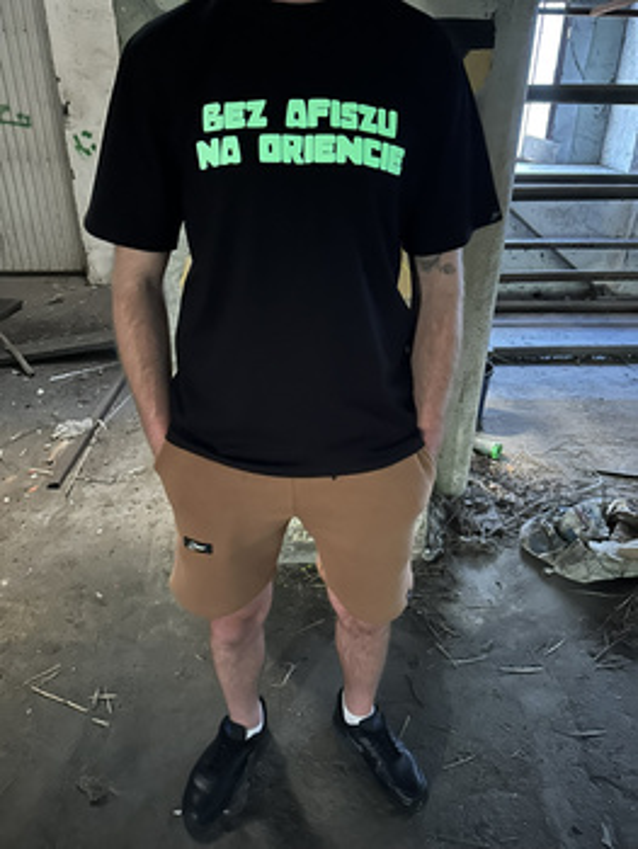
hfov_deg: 56.9
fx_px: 589
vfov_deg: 71.6
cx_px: 319
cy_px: 424
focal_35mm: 24
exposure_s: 1/15
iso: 3200
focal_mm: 6.86
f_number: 1.78
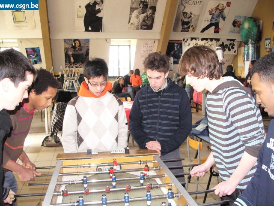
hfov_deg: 51.4
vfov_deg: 39.7
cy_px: 103
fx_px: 285
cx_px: 137
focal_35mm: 36
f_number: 2.8
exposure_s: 1/60
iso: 300
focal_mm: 6
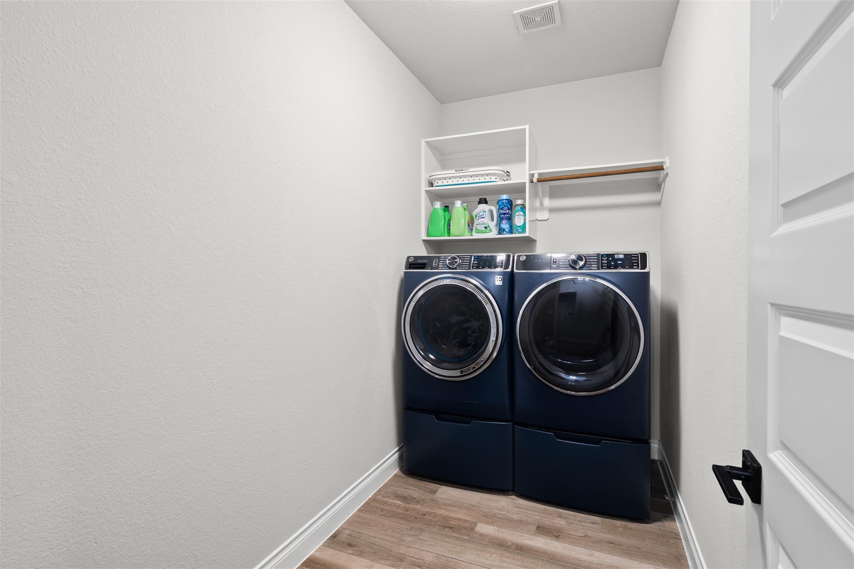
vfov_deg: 70.4
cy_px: 284
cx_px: 427
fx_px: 403
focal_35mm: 17
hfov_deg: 93.3
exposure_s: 2.5
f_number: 10
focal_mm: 17
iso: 400
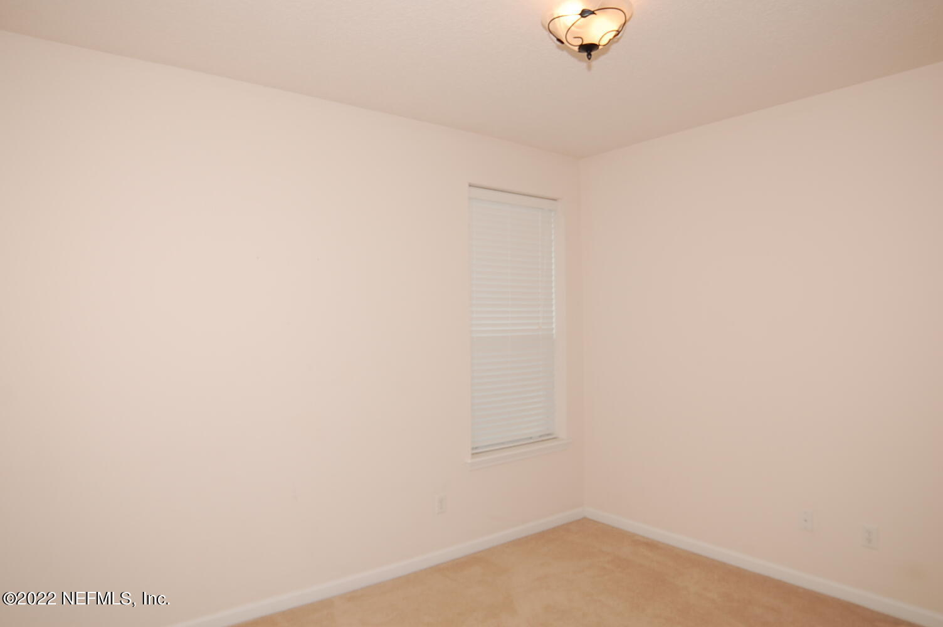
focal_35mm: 21
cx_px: 472
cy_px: 314
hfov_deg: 81.3
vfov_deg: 59.4
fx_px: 550
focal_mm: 14
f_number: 4
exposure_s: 1/100
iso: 200
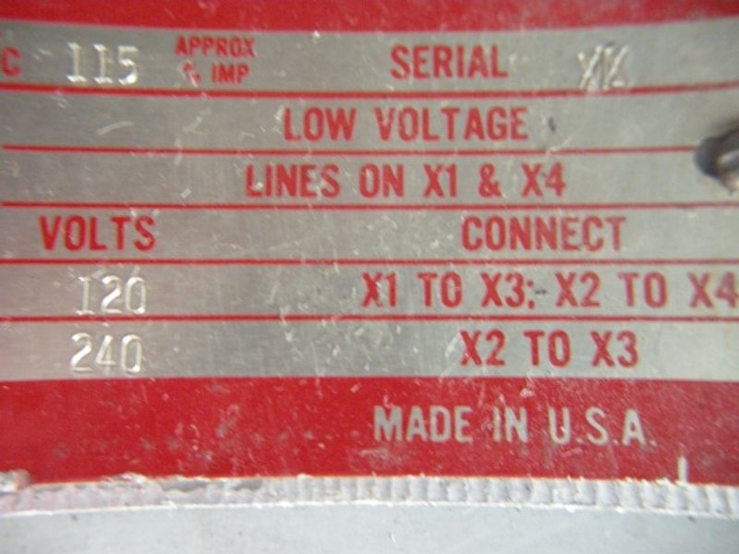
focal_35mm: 35
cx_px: 370
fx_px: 747
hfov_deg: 52.6
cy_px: 277
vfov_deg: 40.7
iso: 800
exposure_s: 1/7.2
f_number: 2.7
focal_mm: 7.5
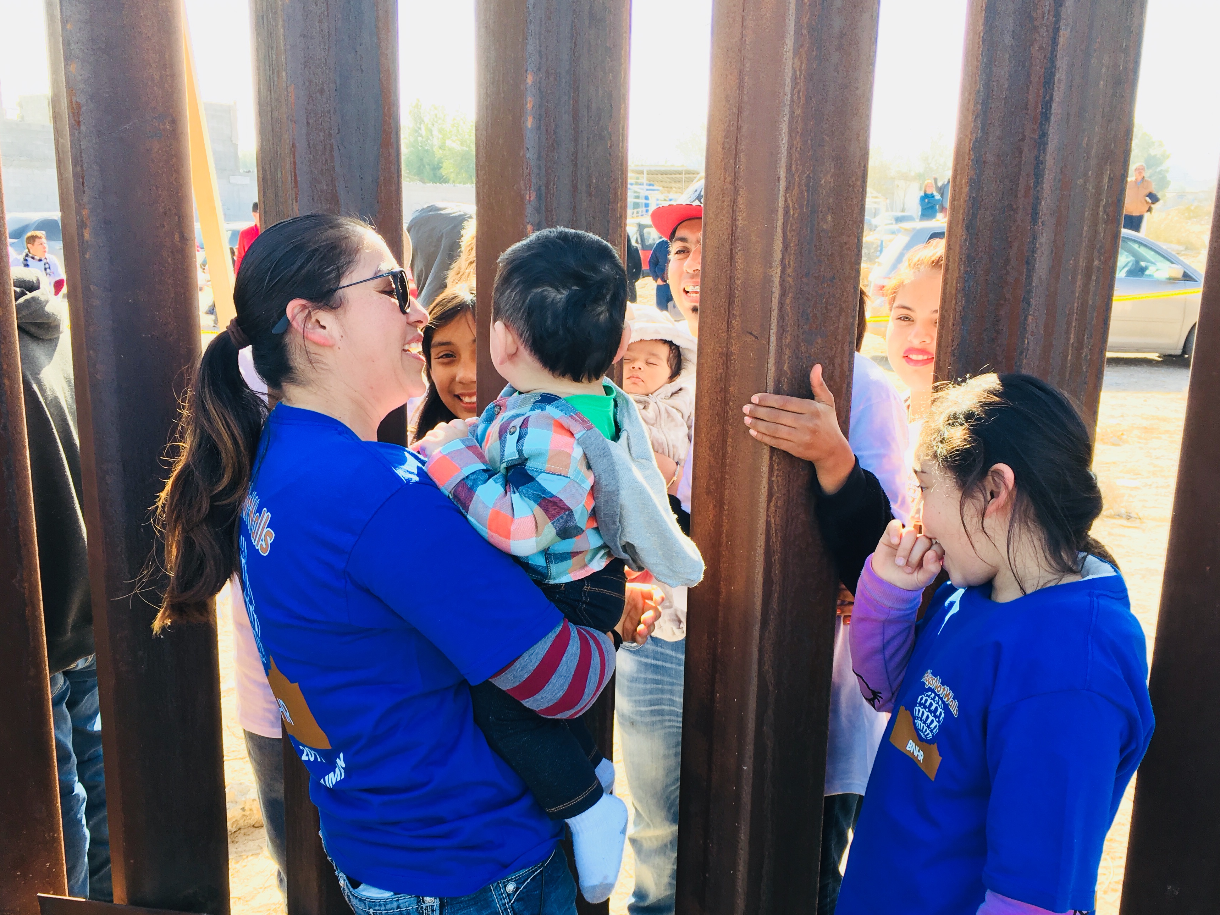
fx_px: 1198
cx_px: 637
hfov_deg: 53.9
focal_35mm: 34
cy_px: 532
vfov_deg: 41.7
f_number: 2.2
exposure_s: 1/172
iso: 25
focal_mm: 4.15
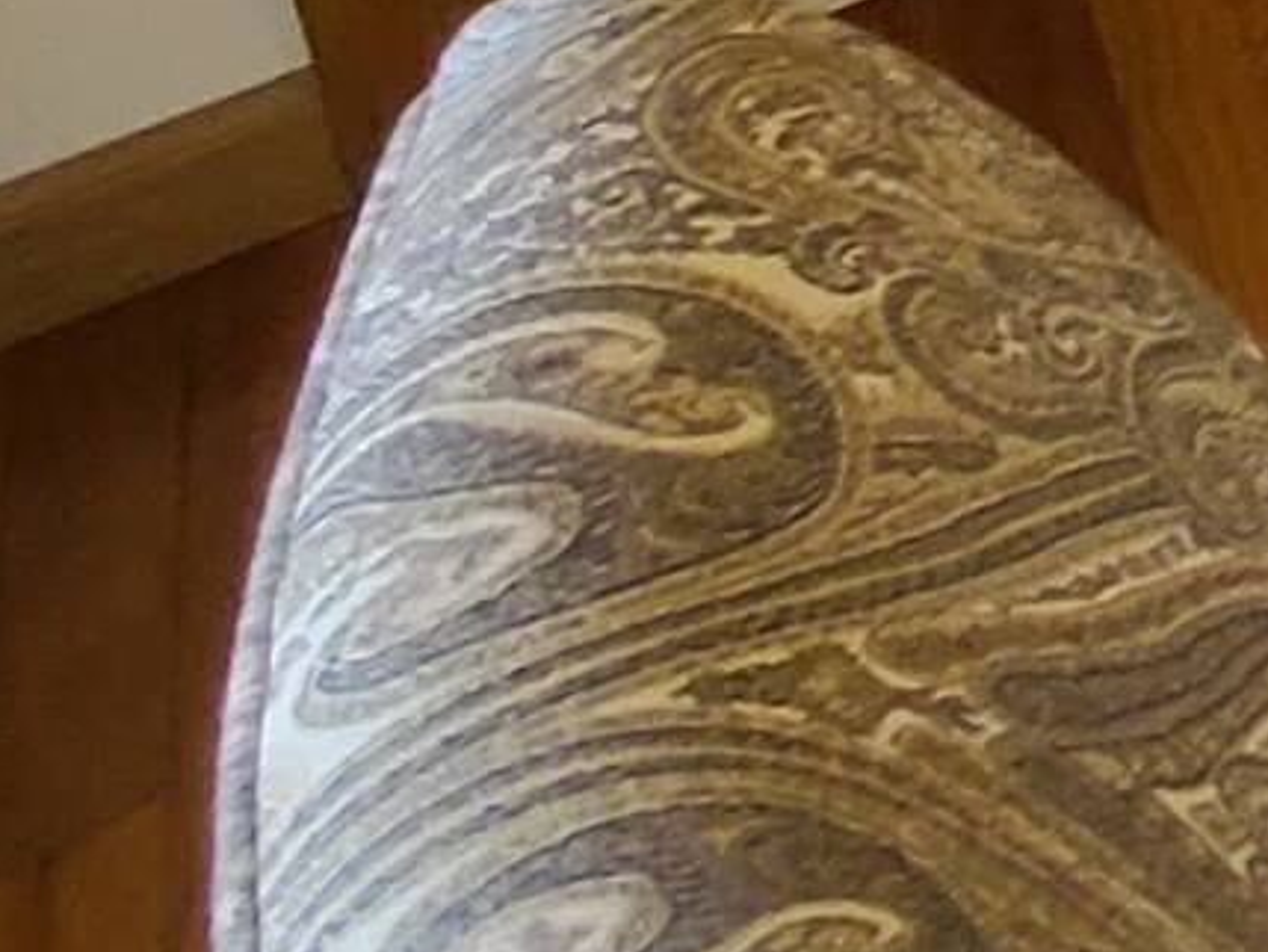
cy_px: -1954
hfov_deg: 9.4
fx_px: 3408
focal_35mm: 93
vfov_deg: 10.6
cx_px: 4484
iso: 125
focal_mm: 2.2
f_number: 2.2
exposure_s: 1/60
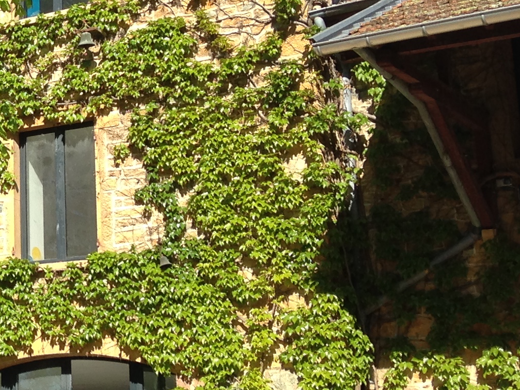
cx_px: -282
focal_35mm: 107
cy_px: 81
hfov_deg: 16.6
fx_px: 1607
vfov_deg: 13.8
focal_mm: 4.12
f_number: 2.4
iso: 50
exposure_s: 1/861
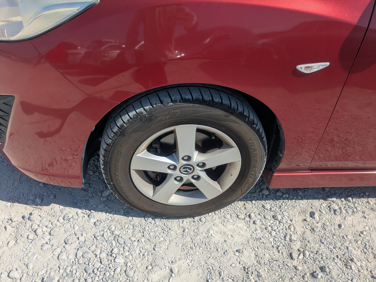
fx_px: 272
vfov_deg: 54.9
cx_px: 188
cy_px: 141
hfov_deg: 69.4
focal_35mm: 25
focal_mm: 5.43
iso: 50
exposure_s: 1/2538
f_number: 1.89
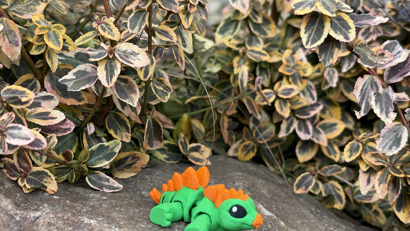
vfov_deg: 22.6
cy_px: 138
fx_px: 576
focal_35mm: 53
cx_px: 205
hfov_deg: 39.2
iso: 64
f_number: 1.78
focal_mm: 6.76
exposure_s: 1/669
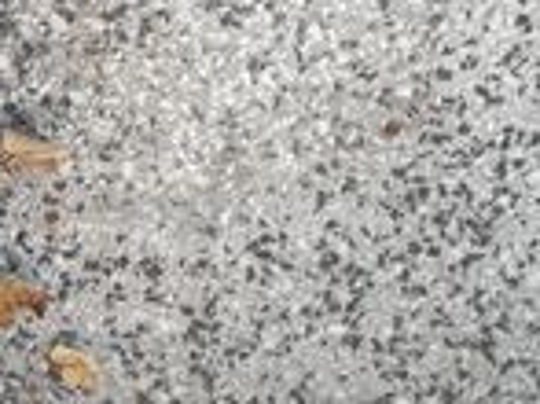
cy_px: 22
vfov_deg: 9.4
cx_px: -327
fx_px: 2447
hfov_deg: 11.9
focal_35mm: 157
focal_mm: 7.8
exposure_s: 1/60
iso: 100
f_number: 3
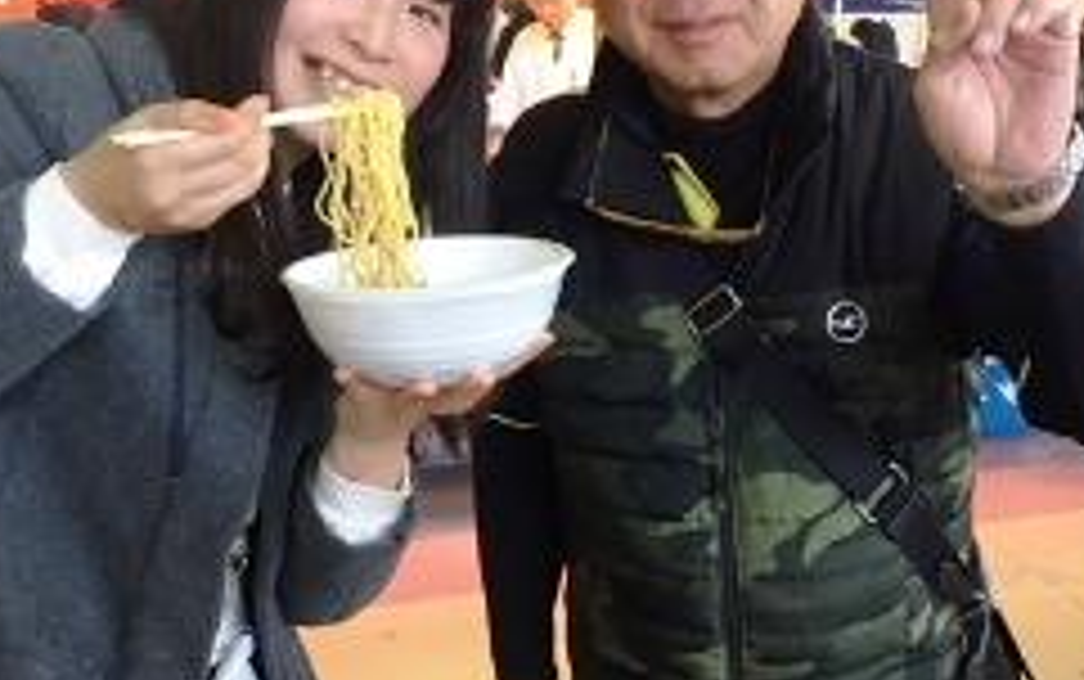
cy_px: 320
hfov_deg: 39.5
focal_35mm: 51
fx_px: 1508
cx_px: 540
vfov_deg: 25.4
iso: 64
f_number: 2.2
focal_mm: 4.2
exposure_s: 1/30
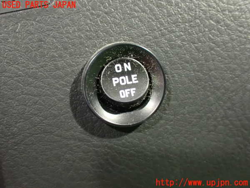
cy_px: 94
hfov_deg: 42.9
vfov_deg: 32.9
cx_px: 125
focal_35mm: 44
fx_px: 318
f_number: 2.9
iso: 1600
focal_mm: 7.84
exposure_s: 1/15
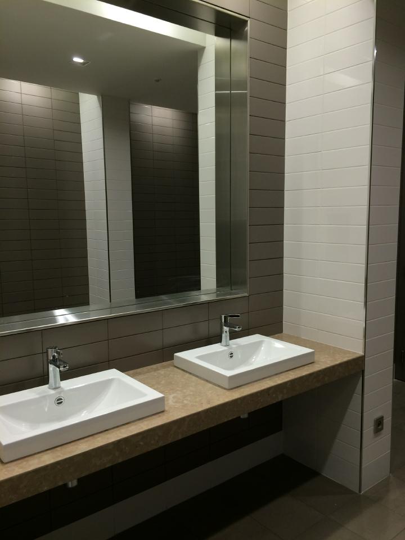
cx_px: 202
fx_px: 452
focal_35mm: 29
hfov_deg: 48.2
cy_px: 270
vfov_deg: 61.7
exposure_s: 1/30
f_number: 2.2
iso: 40
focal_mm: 4.15
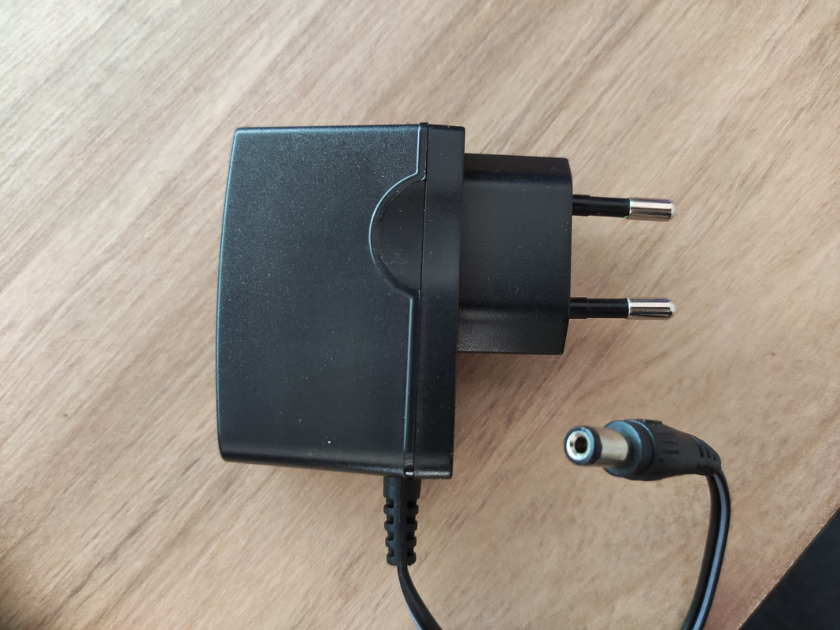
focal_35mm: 26
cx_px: 420
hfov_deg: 67.3
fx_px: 631
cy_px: 315
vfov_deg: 53.1
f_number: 1.75
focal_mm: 4.77
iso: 1699
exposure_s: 1/20
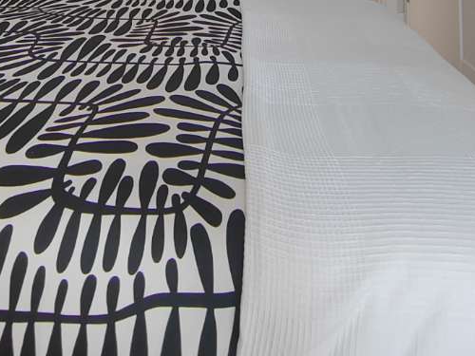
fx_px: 535
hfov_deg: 47.1
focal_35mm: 39
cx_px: 158
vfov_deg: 28.4
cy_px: -135
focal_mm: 2.16
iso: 200
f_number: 2.2
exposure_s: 1/50
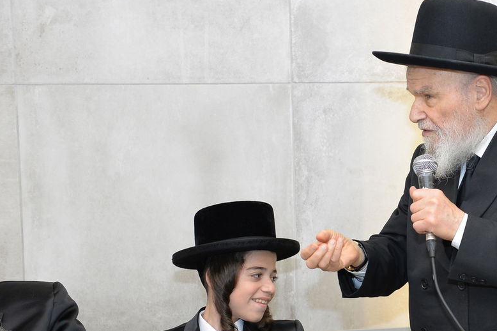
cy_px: 219
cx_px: 443
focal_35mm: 81
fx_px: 1118
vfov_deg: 16.8
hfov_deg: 24.4
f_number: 4
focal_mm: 45
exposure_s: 1/160
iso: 800
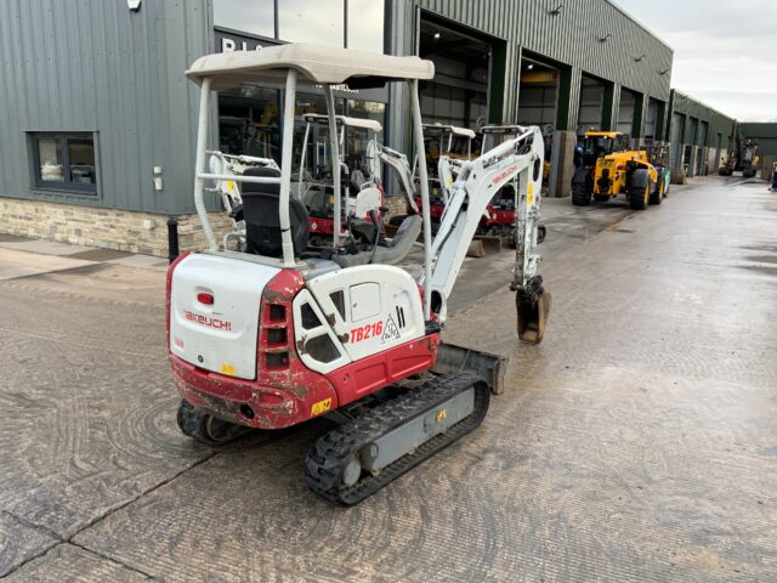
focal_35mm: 29
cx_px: 388
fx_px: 651
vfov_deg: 48.2
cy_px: 292
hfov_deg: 61.7
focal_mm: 3
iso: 16
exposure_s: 1/128
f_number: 1.8
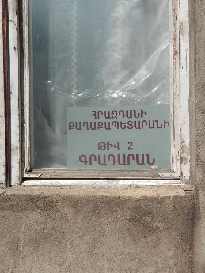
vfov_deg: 53.9
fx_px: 268
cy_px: 136
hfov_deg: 41.7
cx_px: 117
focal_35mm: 34
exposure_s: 1/500
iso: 125
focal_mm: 4.5
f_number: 6.8
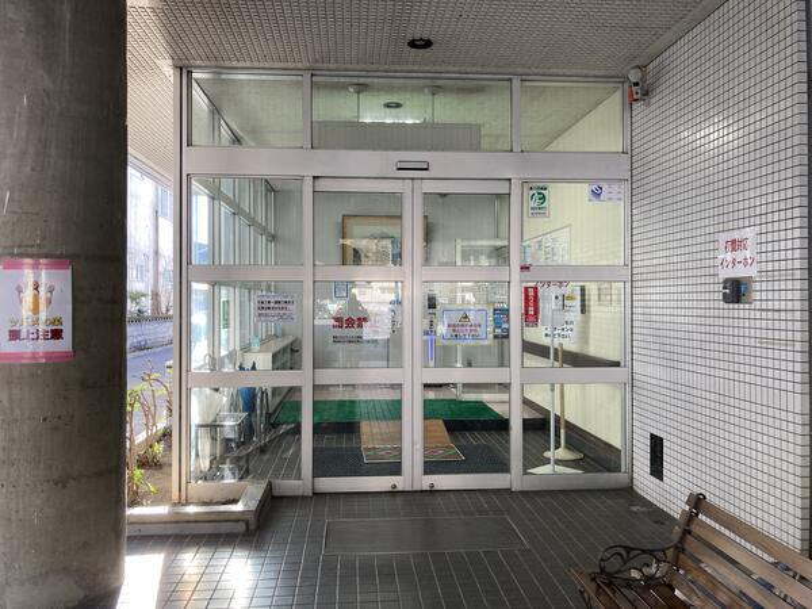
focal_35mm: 28
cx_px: 406
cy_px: 304
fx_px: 657
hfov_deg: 63.4
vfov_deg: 49.7
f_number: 1.8
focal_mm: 3.99
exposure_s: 1/121
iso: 50
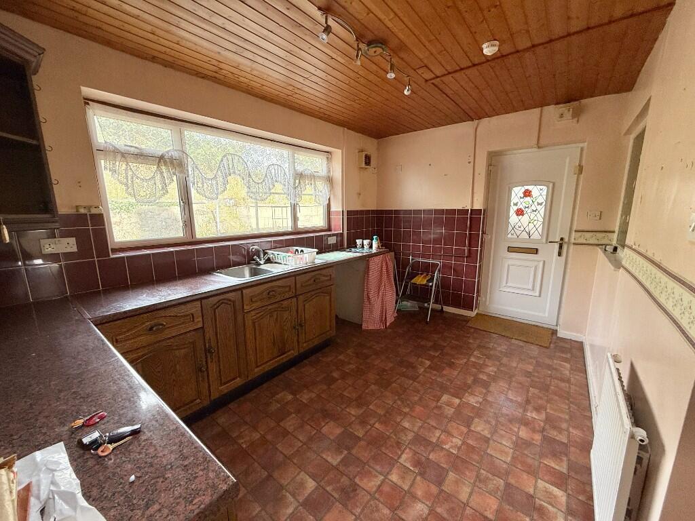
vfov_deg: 85.7
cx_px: 348
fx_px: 281
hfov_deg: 102.1
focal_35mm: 14
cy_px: 260
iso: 64
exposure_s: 1/111
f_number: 2.2
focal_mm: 2.22
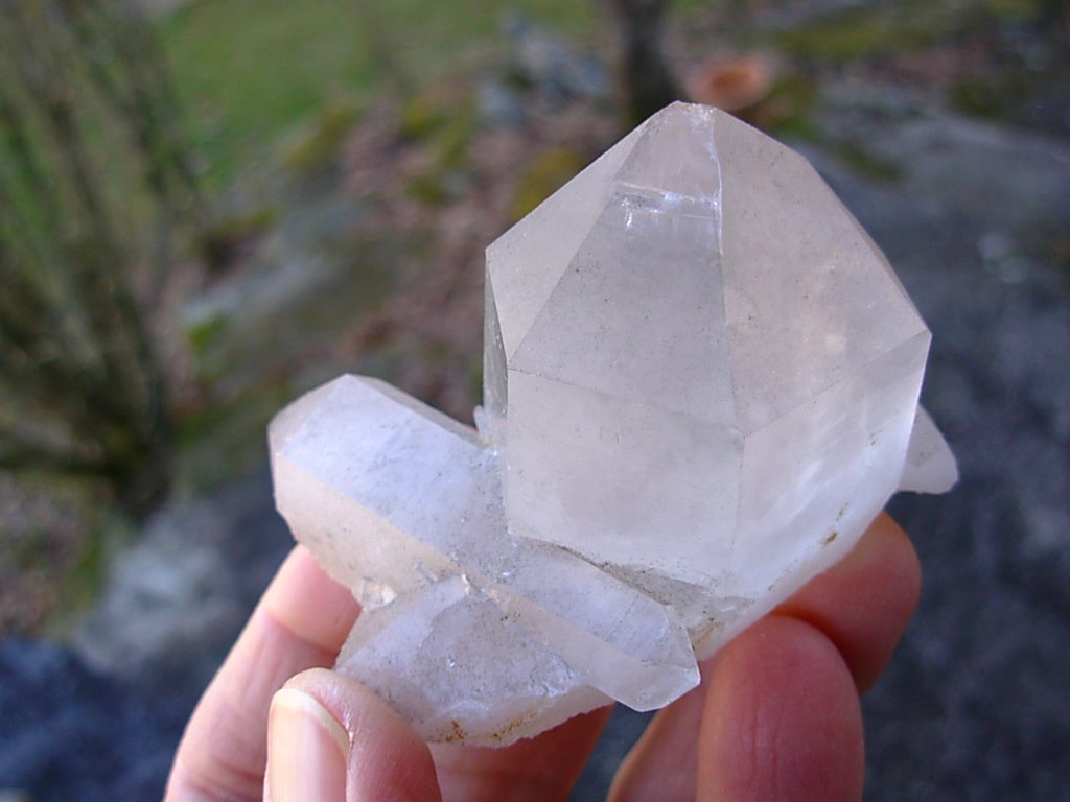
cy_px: 401
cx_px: 535
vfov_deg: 37.7
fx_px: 1175
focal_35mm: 38
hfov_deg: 49.0
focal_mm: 6.3
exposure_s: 1/83
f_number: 2.9
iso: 50
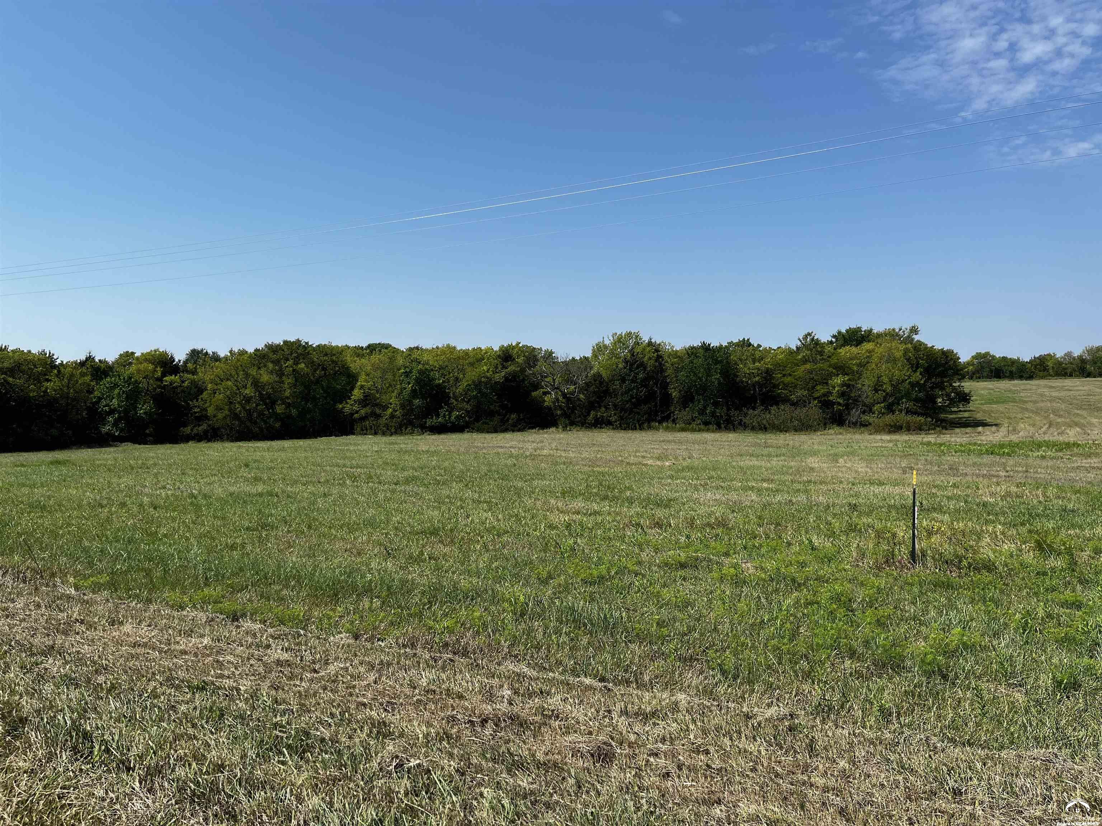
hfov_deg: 67.3
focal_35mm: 26
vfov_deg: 53.1
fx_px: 828
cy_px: 413
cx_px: 551
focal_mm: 5.1
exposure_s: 1/3876
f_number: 1.6
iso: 50
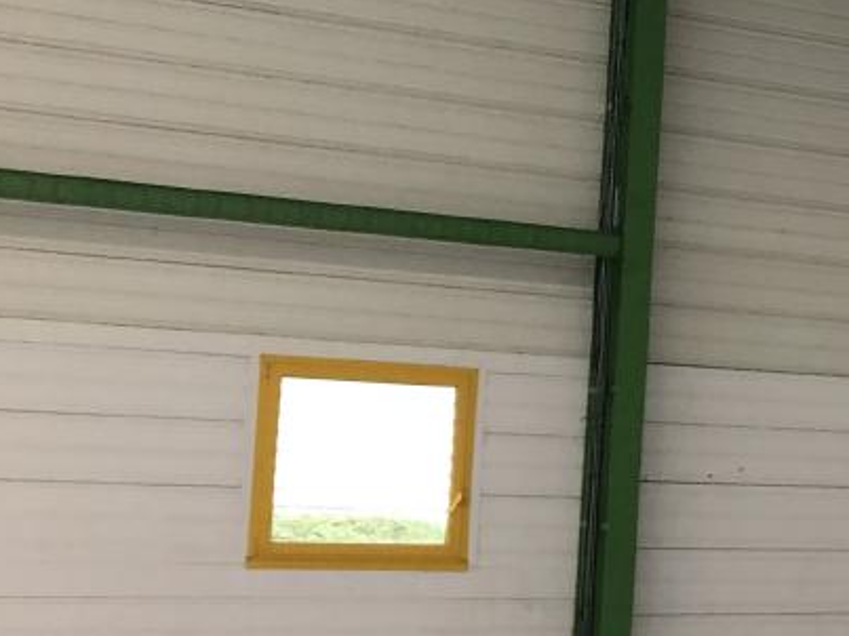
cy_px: 352
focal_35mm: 89
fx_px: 2182
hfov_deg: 19.1
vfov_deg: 16.6
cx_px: 1304
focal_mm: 3.99
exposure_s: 1/17
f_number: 1.8
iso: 50
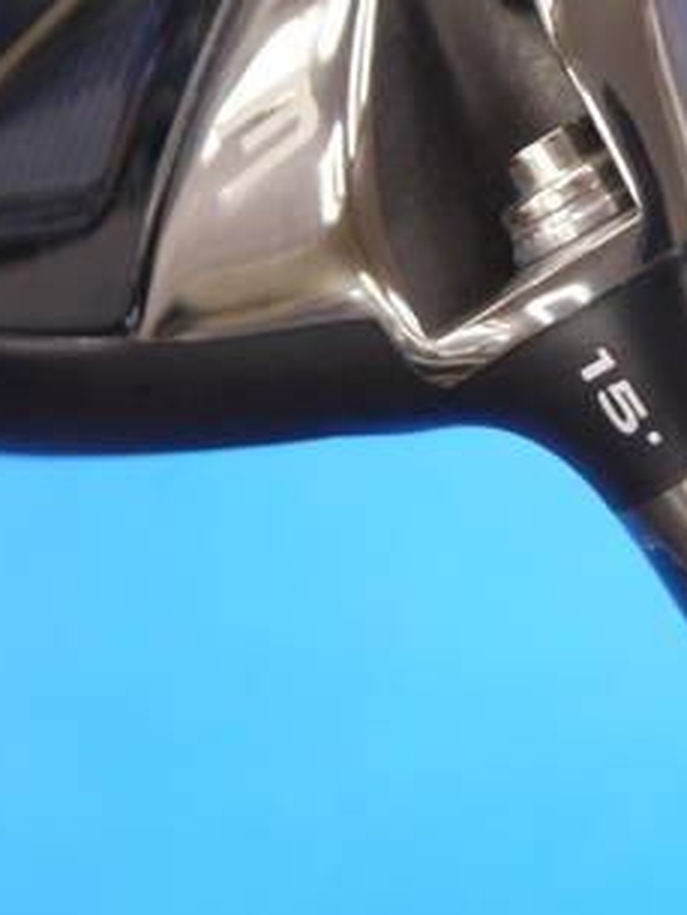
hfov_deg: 8.3
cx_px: 894
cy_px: 456
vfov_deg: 11.2
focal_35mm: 176
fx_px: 4654
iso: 800
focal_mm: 42
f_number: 5.6
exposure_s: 1/80
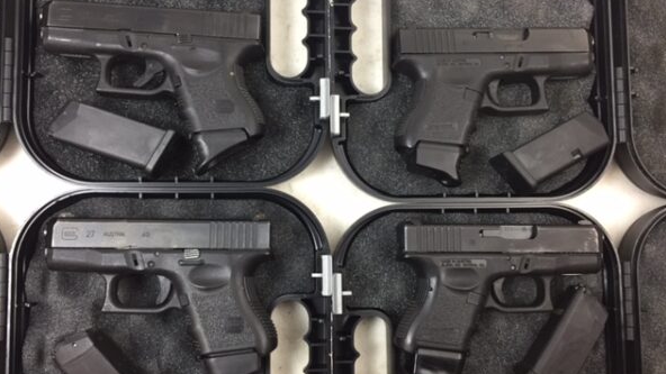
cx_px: 331
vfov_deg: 36.7
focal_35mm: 32
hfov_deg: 61.0
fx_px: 565
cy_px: 190
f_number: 2.2
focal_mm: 4.15
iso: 125
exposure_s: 1/30
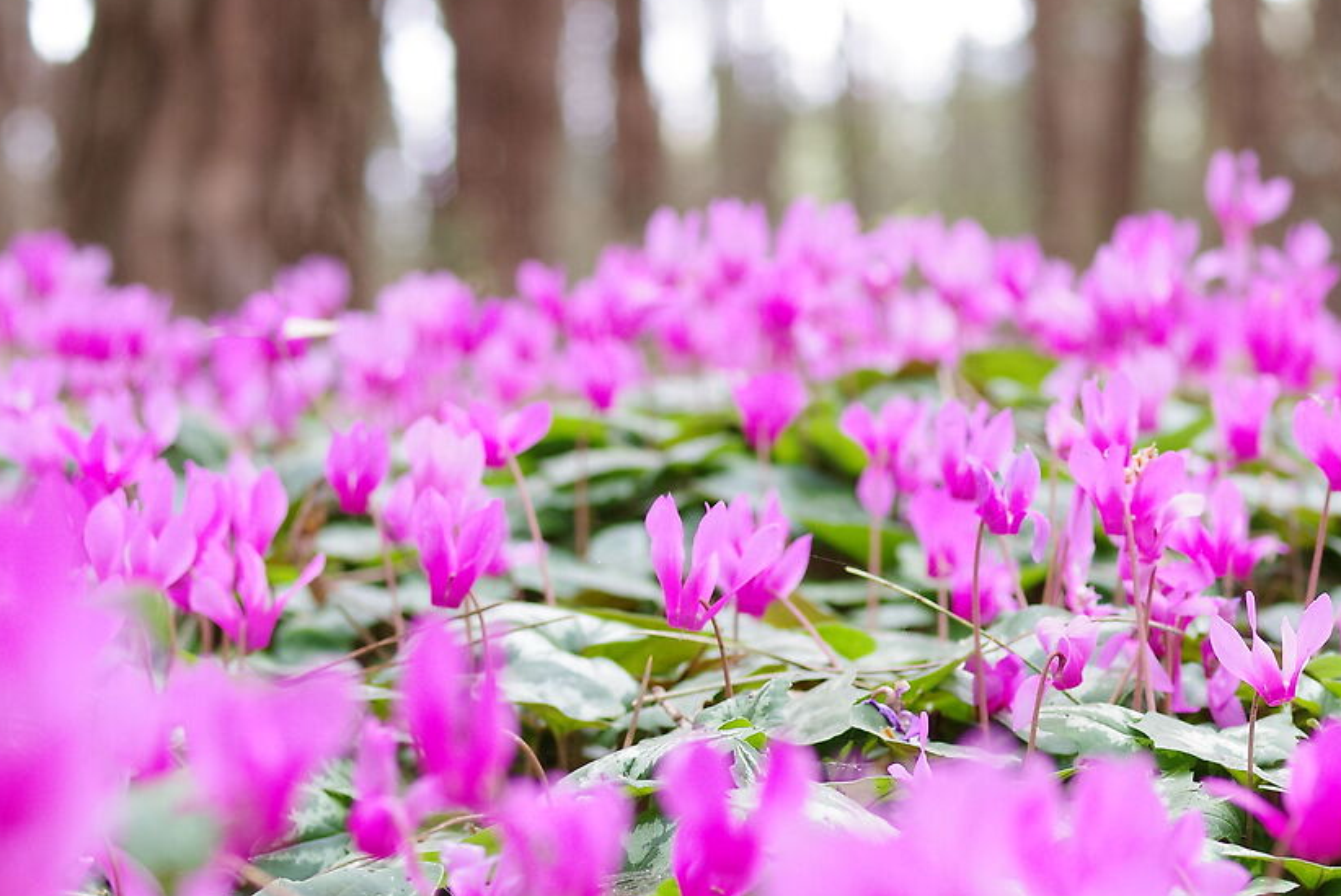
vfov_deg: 9.4
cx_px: 1279
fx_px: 5441
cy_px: 604
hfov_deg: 13.9
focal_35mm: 146
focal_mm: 50
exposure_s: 1/40
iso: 400
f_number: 5
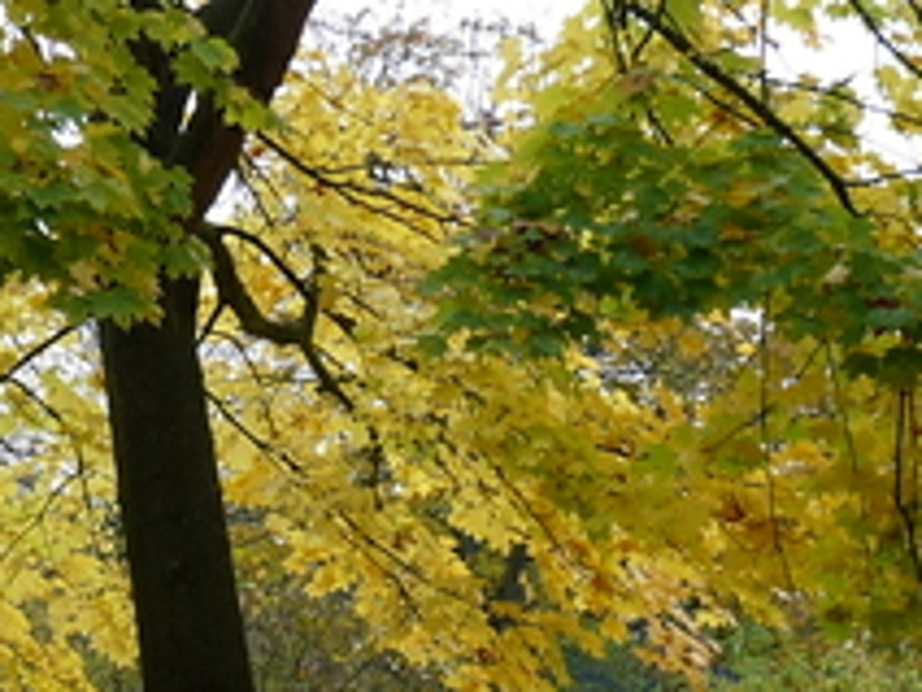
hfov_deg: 19.0
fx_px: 2717
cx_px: 148
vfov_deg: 14.4
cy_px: 540
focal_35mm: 102
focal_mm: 4.8
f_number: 2.8
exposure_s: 1/50
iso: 100
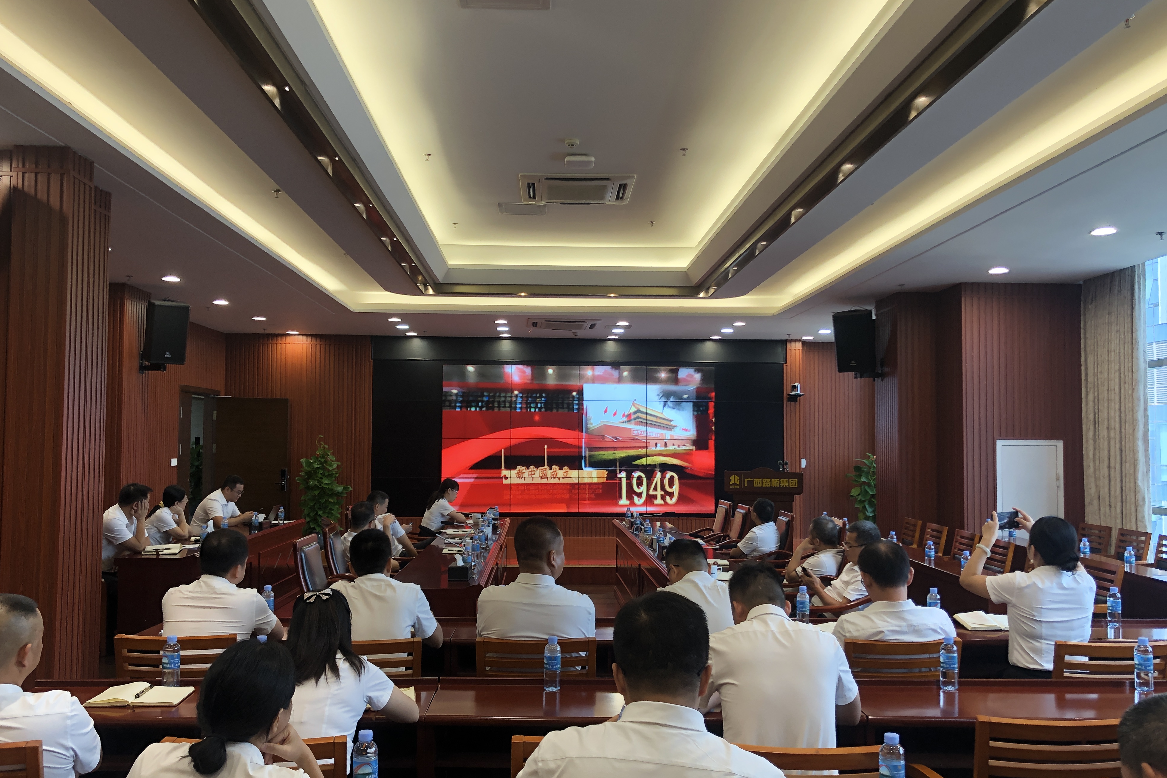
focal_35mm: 30
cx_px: 566
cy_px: 412
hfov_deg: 61.9
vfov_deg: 43.6
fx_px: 972
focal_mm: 4
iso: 125
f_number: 1.8
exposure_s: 1/100
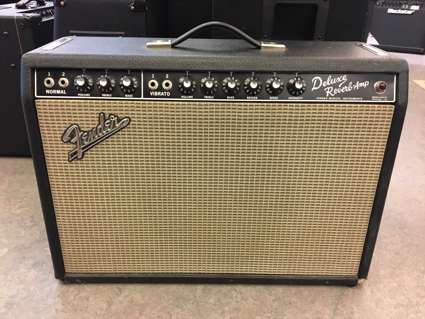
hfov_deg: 61.7
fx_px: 356
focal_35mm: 29
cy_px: 160
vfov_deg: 48.2
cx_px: 212
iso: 200
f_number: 2.2
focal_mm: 4.15
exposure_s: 1/20
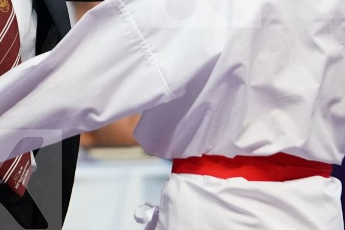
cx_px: 7
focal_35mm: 920
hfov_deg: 2.2
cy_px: -26
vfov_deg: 1.5
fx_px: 8814
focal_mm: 200
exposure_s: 1/1000
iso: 6400
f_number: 2.8
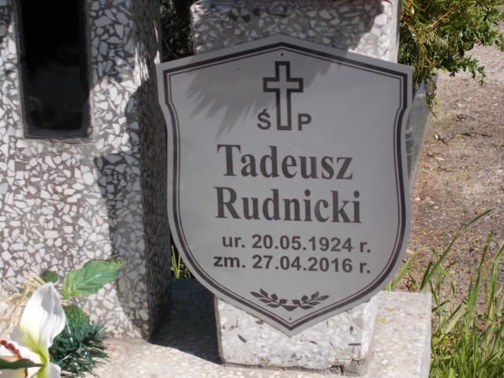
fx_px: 1252
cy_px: 189
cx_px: 252
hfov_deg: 22.8
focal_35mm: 86
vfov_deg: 17.2
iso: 80
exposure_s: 1/320
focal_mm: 15.4
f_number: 6.3
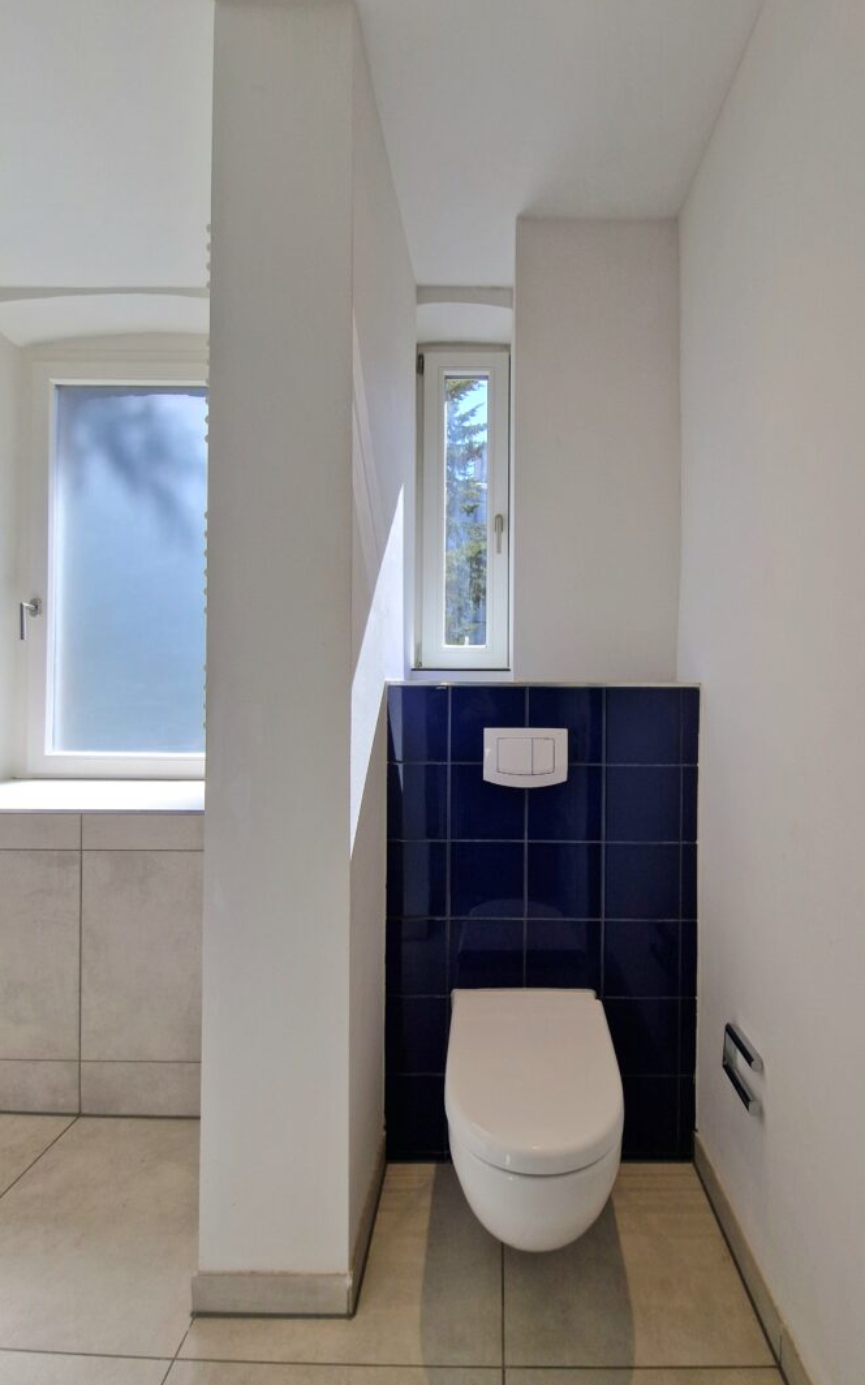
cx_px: 487
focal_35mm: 14
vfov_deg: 105.3
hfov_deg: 78.3
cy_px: 688
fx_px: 528
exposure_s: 1/385
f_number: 2.2
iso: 50
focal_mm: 2.2
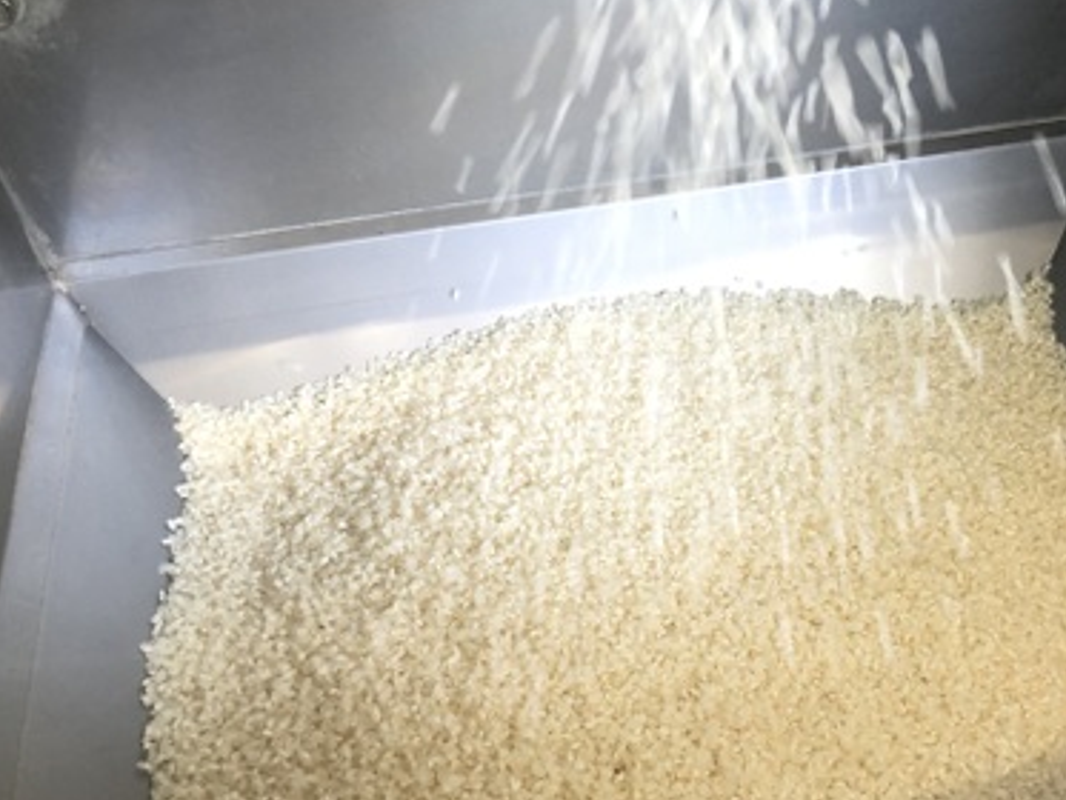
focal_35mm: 36
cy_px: 451
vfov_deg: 39.6
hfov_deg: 51.2
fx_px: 1109
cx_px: 612
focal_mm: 4
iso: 25
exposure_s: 1/30
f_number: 1.8
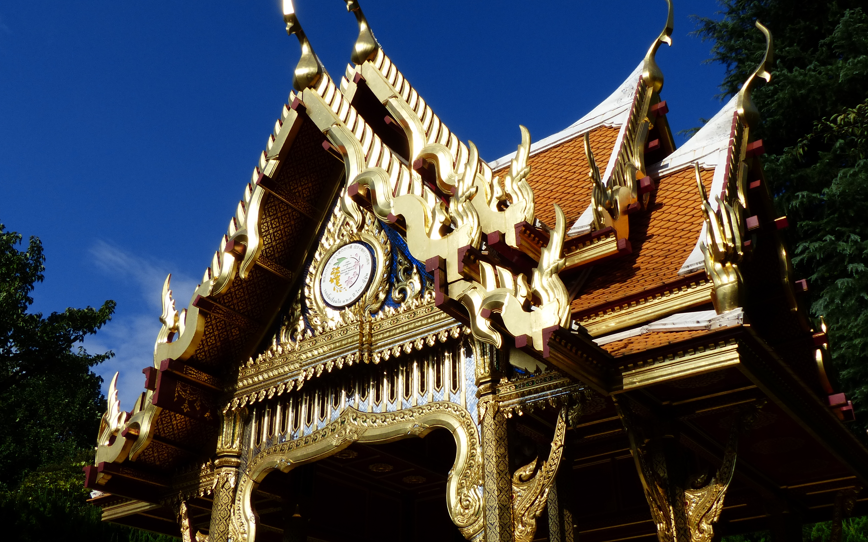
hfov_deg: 52.7
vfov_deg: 34.4
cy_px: 281
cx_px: 447
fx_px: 875
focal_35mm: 37
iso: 100
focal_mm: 5.6
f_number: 4.5
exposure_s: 1/2000
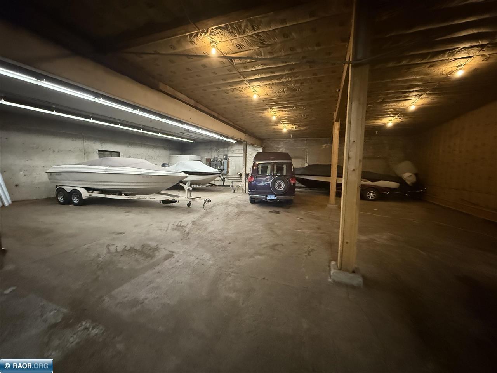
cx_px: 248
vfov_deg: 85.7
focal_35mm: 14
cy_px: 186
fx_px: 201
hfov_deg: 102.1
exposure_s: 1/40
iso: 1600
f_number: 2.2
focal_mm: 2.22
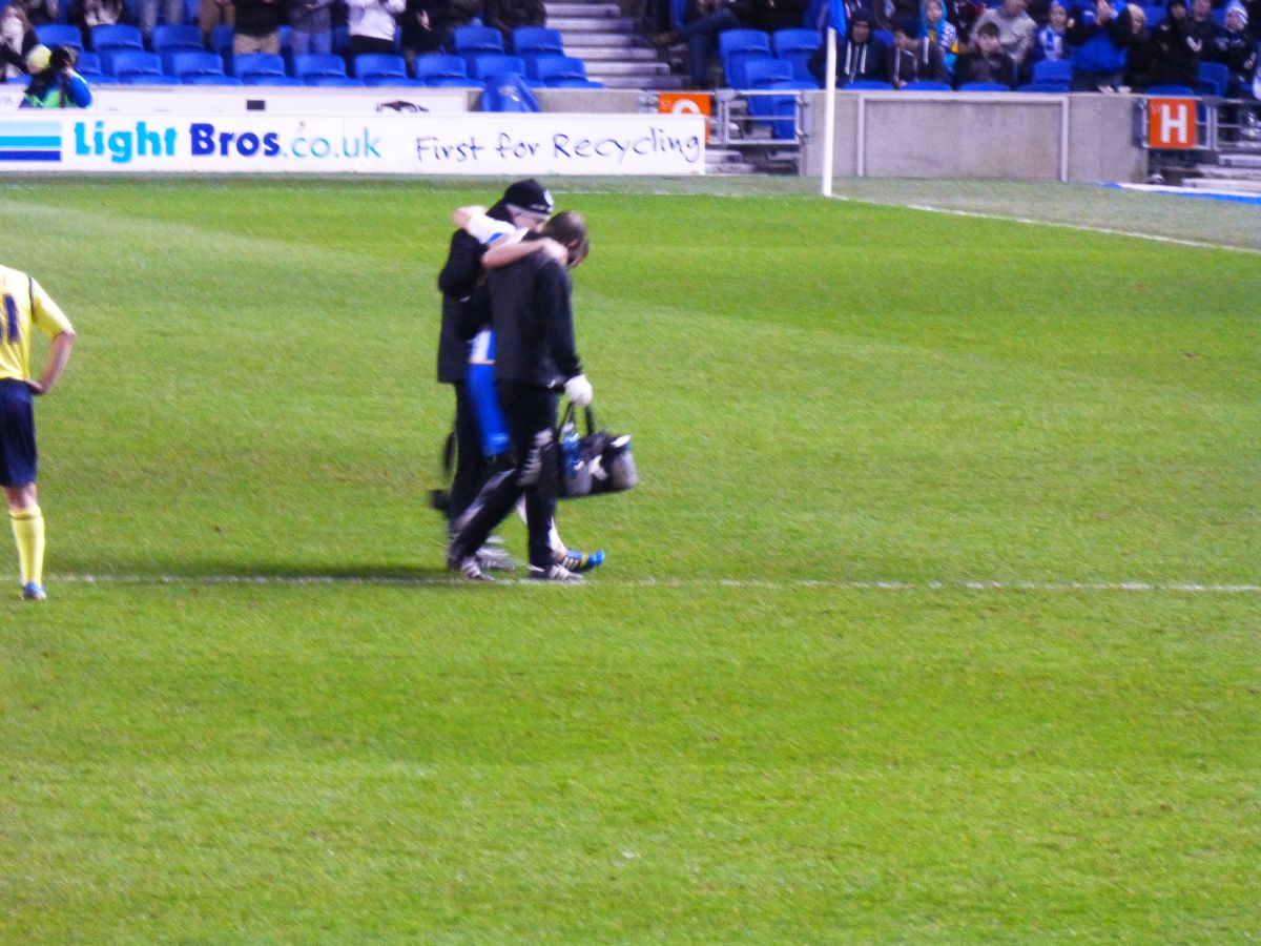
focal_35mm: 480
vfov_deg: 3.1
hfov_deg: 4.1
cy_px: 473
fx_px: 17486
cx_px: 630
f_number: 6.4
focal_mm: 86
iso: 800
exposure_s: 1/15
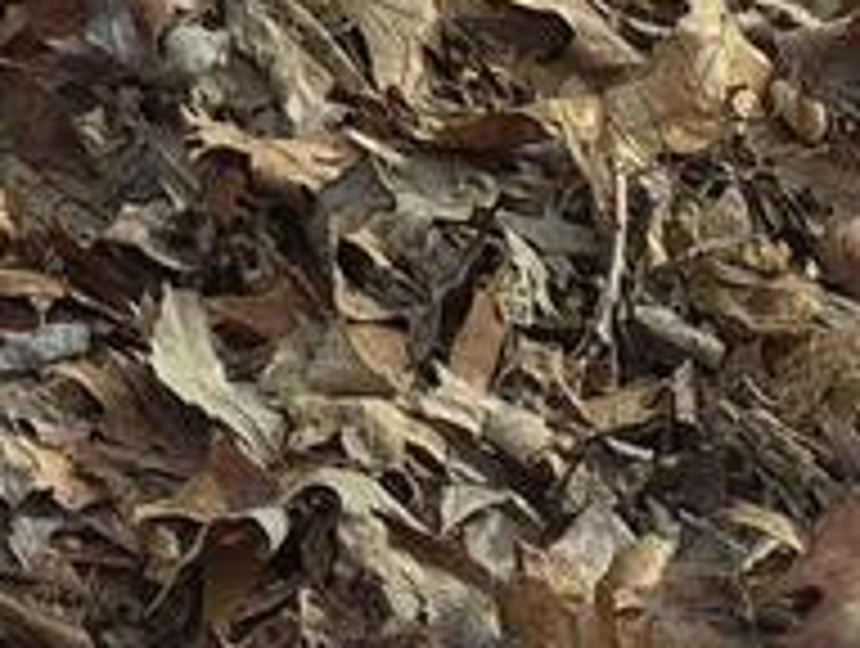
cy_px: -1773
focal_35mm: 173
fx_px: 4306
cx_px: -1585
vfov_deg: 7.0
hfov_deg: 9.4
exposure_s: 1/212
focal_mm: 5.4
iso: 25
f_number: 1.8
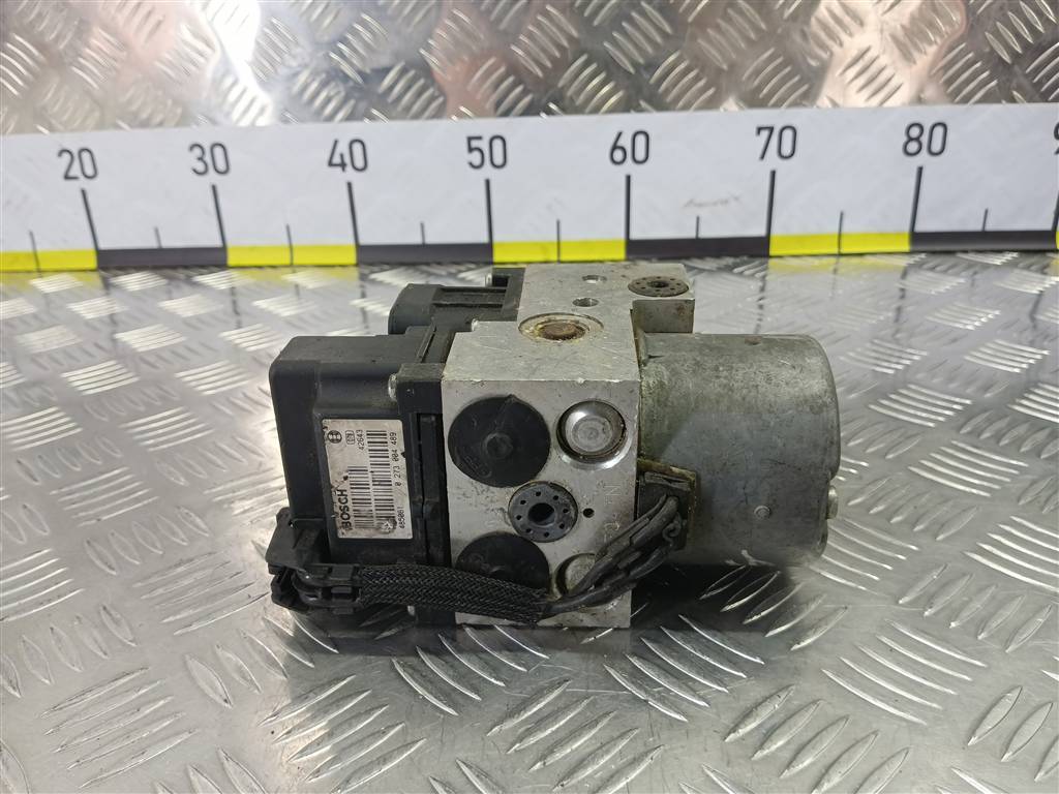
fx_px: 826
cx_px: 530
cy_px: 397
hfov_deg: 65.3
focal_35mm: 27
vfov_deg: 51.4
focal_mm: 4.11
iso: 176
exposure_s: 1/50
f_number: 1.6
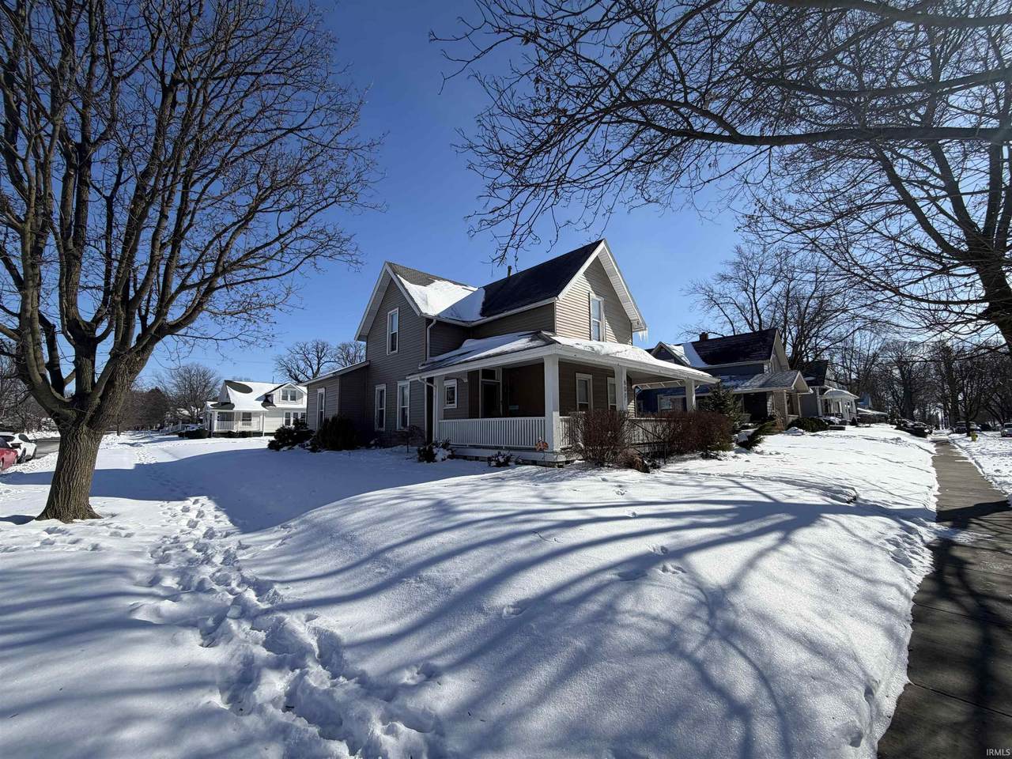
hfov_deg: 102.1
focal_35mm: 14
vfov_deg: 85.7
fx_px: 409
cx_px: 506
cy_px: 380
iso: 20
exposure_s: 1/1656
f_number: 2.2
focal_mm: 2.22
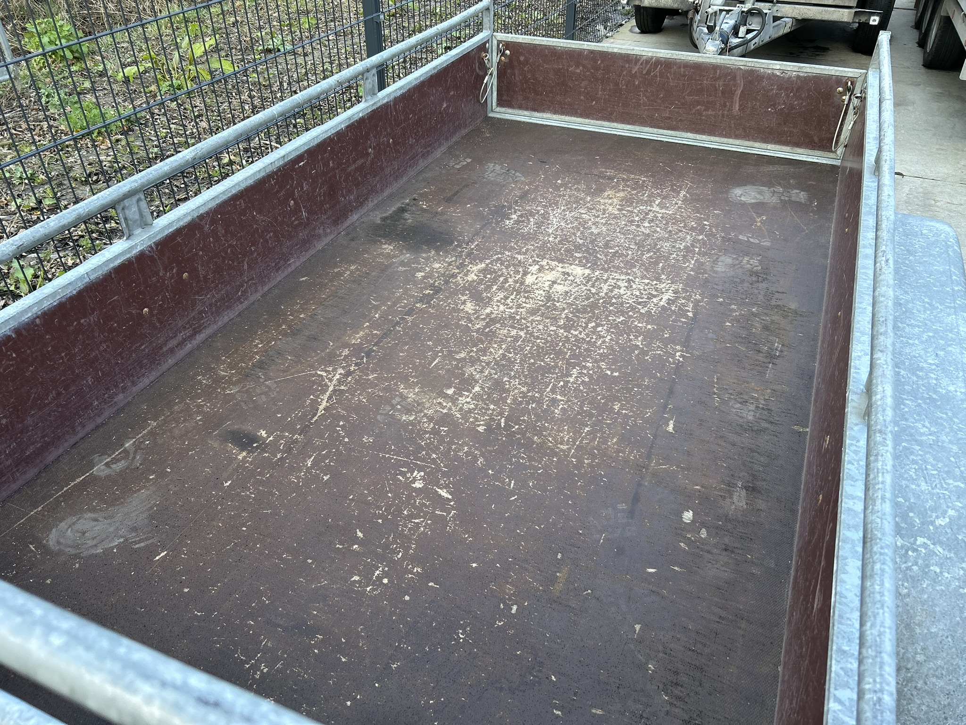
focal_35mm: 26
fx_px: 726
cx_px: 483
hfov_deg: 67.3
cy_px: 362
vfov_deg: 53.1
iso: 50
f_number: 1.5
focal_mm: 5.7
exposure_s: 1/336
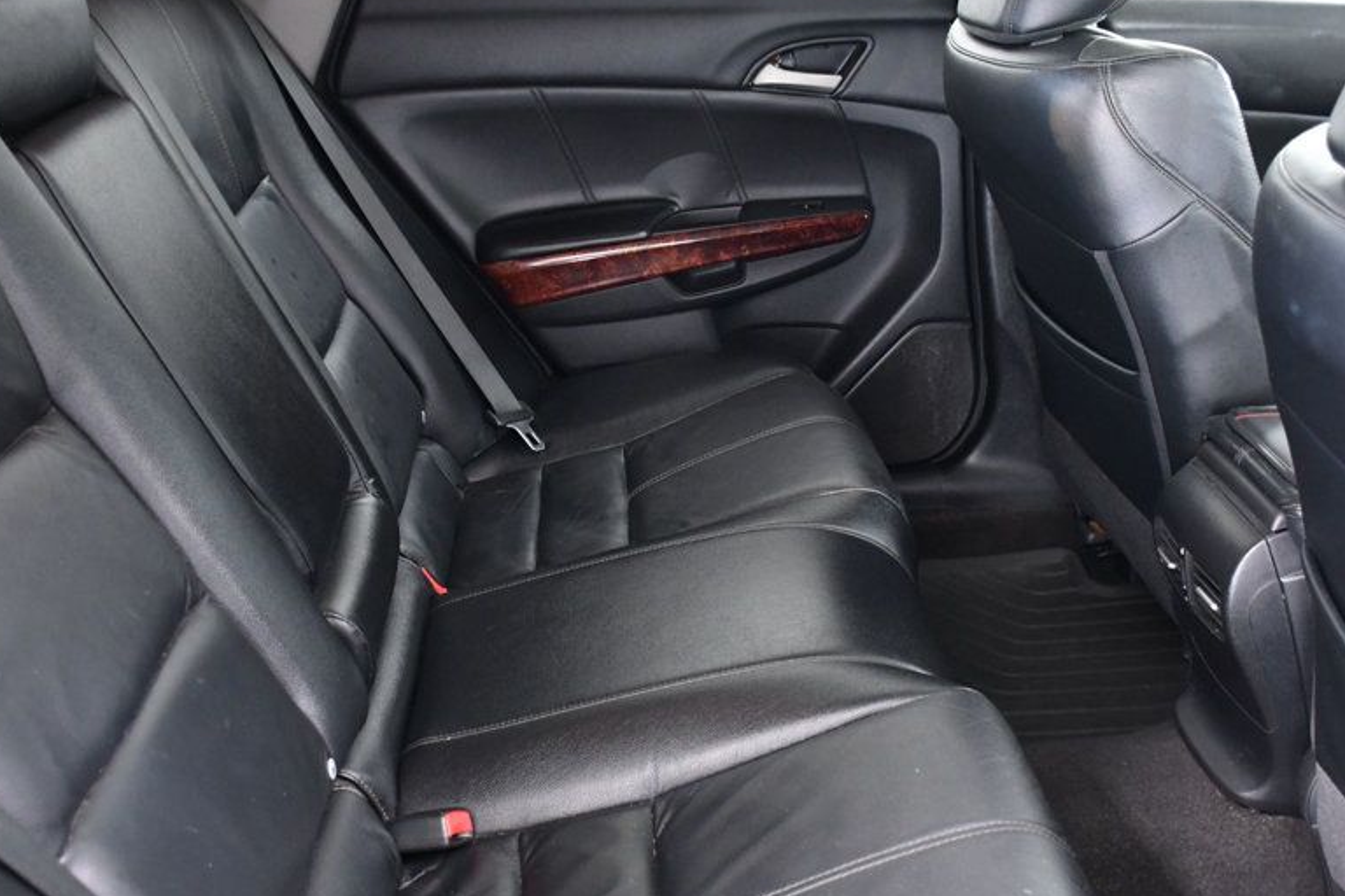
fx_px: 1345
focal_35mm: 36
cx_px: 704
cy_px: 494
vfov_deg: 36.8
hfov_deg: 53.1
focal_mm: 18
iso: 2500
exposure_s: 1/60
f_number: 3.5
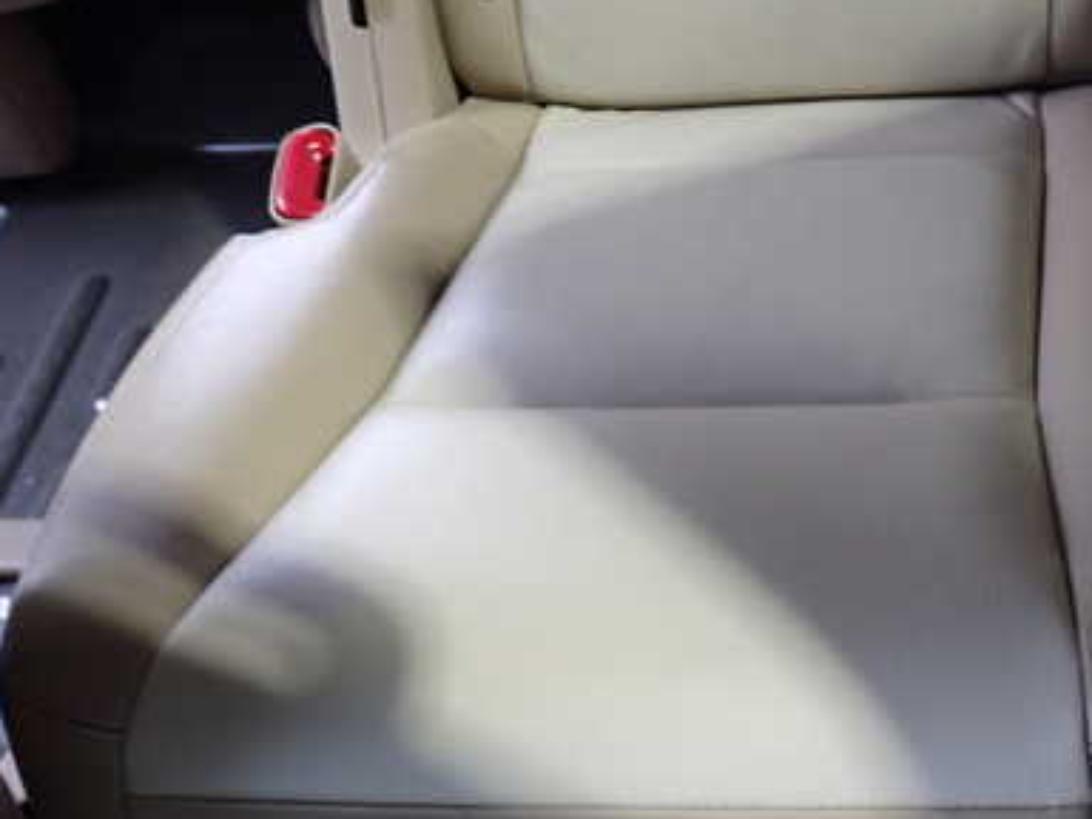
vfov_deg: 22.9
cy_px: 518
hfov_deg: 30.1
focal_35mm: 64
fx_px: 2019
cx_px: 694
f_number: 2.8
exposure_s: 1/40
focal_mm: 7.31
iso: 500
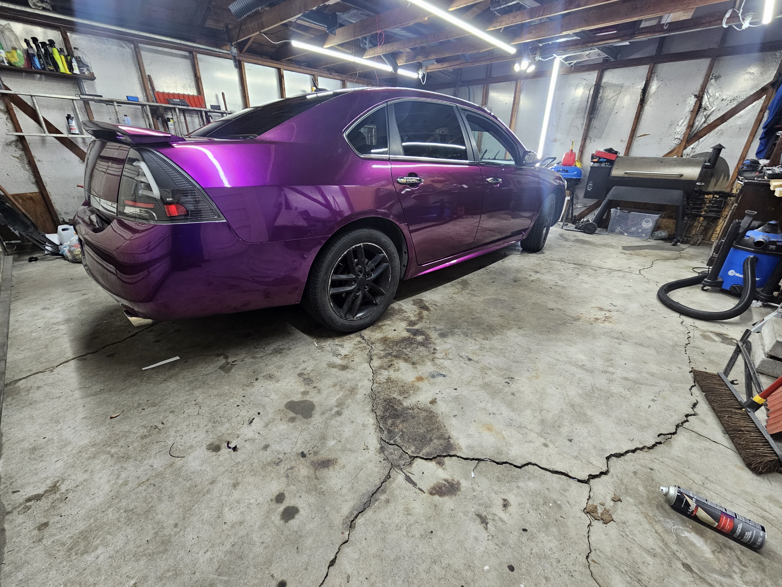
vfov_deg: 89.9
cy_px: 294
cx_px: 391
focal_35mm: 13
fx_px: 294
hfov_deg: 106.2
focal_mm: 2.2
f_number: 2.2
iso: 160
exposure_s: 1/60
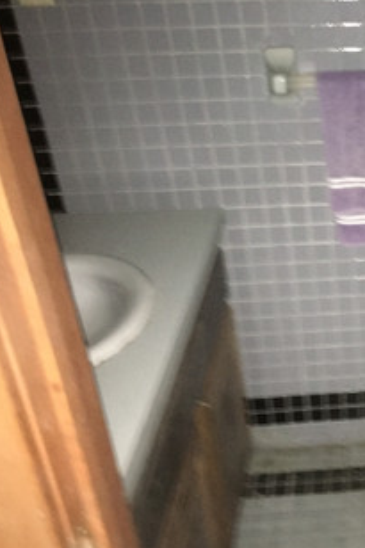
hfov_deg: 25.2
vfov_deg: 40.2
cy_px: 330
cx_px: 420
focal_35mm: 49
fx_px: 746
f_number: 2.2
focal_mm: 4.15
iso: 400
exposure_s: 1/16
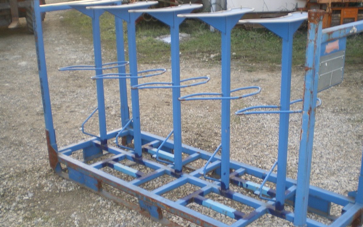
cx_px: 207
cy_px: 127
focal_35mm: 49
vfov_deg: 26.3
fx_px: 485
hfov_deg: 41.0
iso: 80
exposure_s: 1/50
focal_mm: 6.3
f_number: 3.1
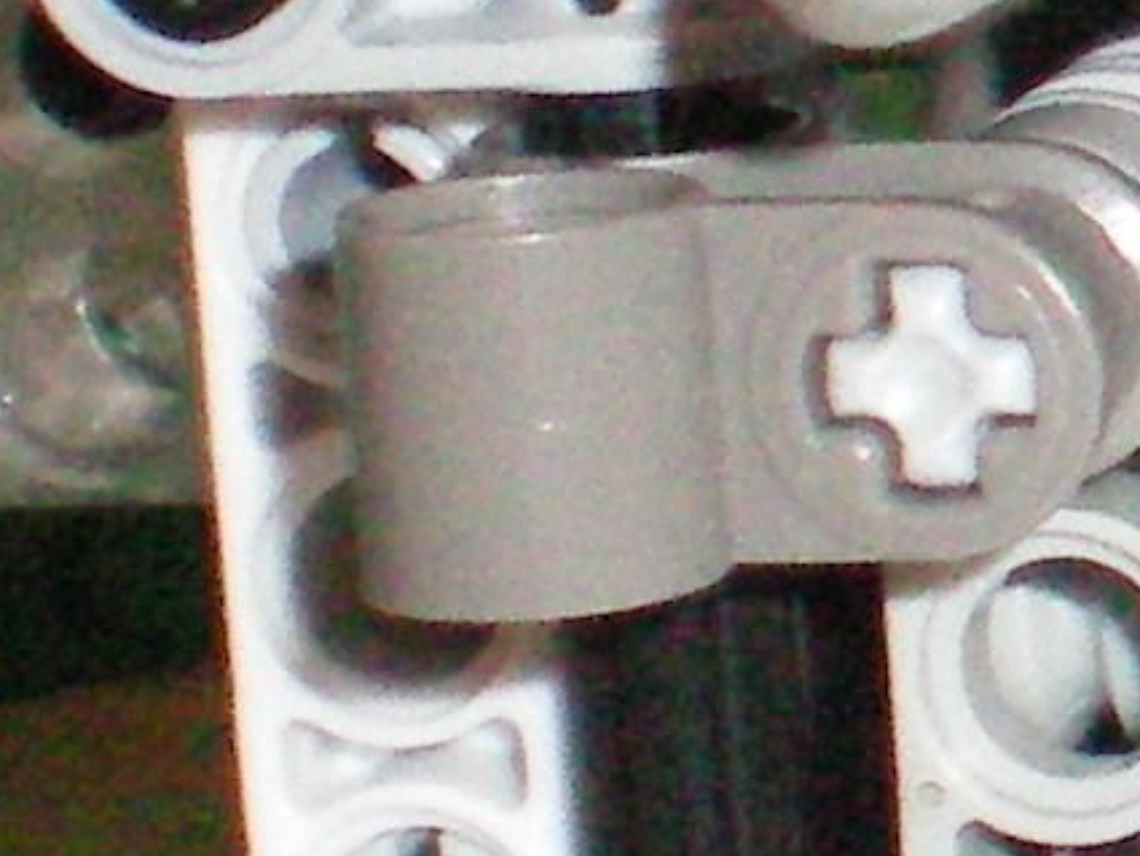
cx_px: 3184
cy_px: 5
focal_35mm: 292
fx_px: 9619
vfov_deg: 5.1
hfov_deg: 6.3
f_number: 4.6
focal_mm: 6.3
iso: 400
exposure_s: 1/60
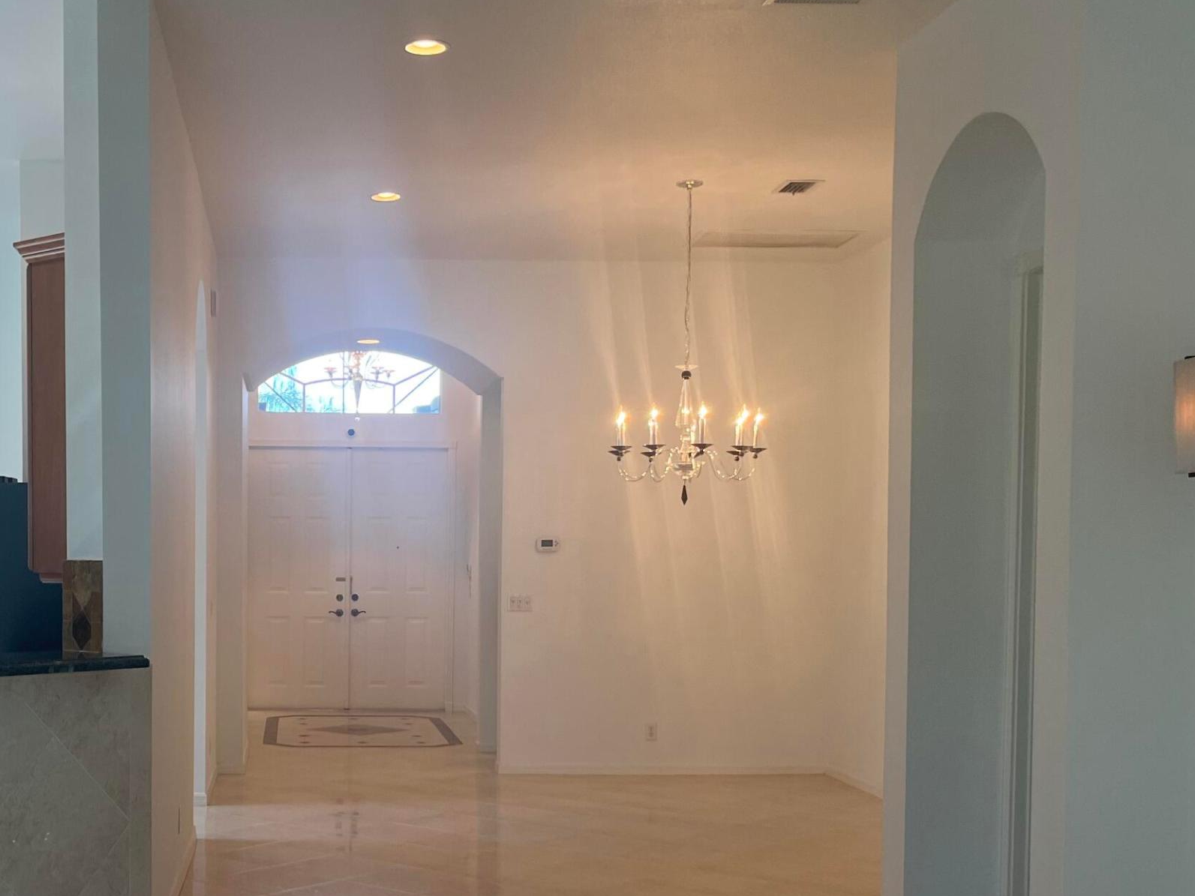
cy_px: 611
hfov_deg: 39.5
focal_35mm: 47
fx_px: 1623
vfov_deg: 30.6
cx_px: 324
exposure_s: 1/120
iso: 64
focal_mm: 5.1
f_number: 1.6
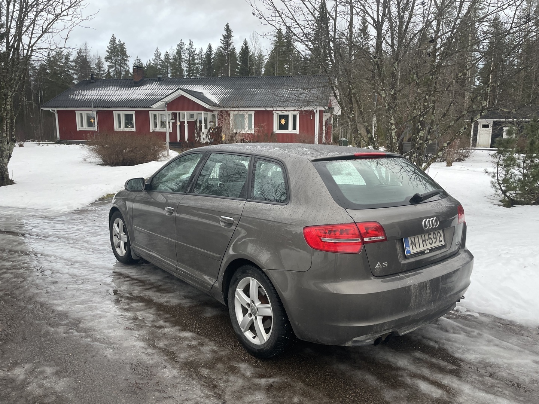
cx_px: 270
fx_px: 405
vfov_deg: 53.1
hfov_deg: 67.3
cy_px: 202
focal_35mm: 26
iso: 100
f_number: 1.6
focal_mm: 4.2
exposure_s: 1/121
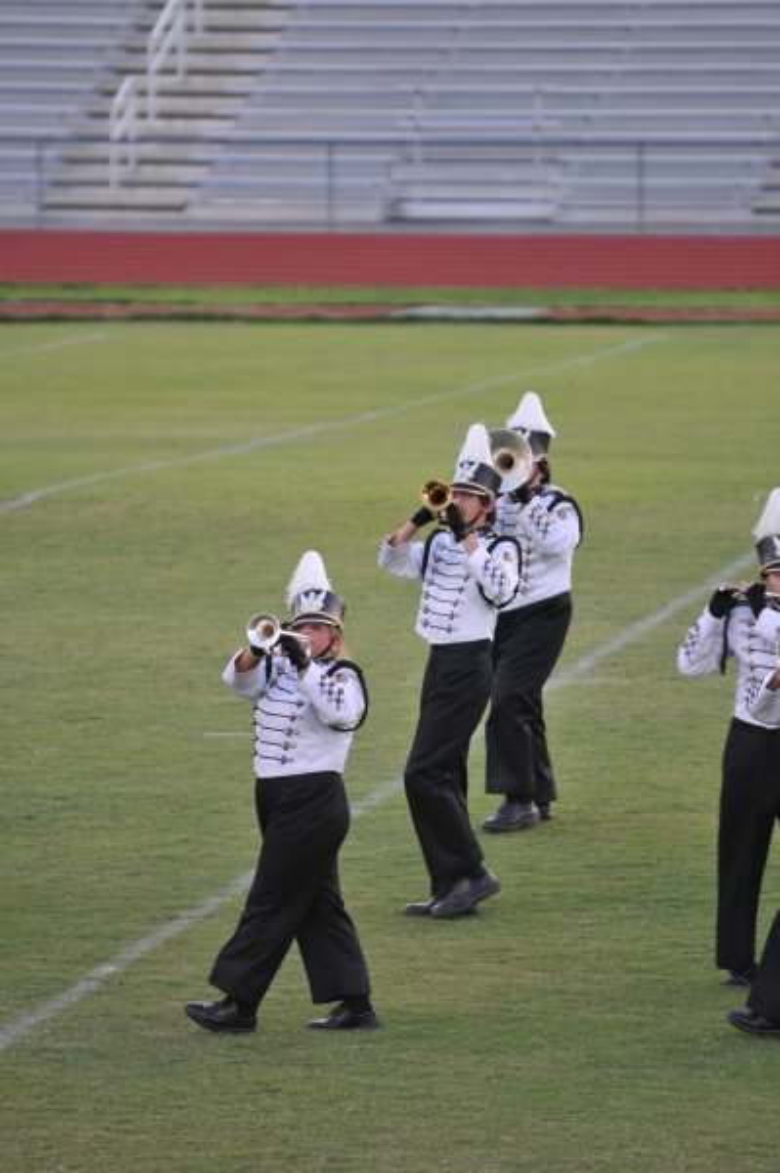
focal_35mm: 300
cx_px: 390
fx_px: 9766
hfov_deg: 4.6
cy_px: 586
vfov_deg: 6.9
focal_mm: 200
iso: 200
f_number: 2.8
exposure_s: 1/160
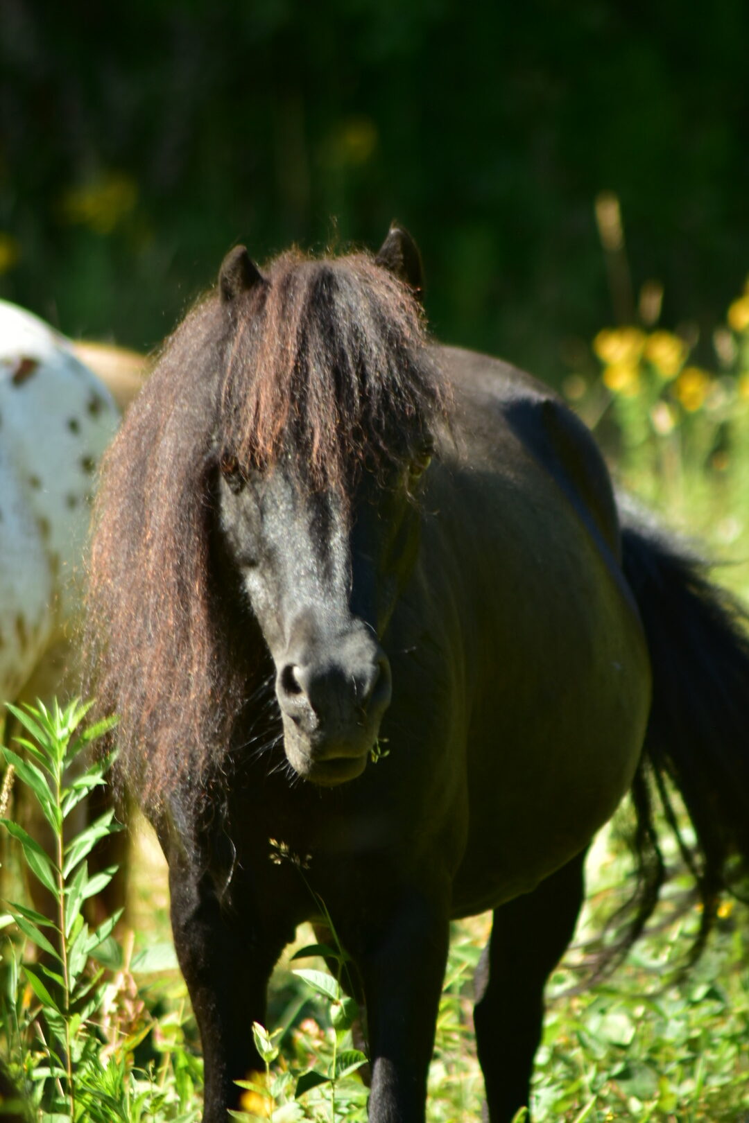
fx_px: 14043
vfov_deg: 4.6
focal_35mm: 450
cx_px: 374
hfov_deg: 3.1
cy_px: 562
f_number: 5.6
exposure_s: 1/200
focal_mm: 300
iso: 100
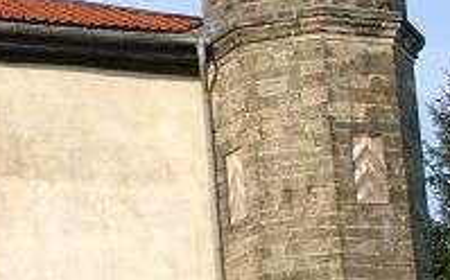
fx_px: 2193
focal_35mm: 179
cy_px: 25
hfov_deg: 11.4
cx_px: -136
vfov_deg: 7.3
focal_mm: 8.82
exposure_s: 1/350
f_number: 4
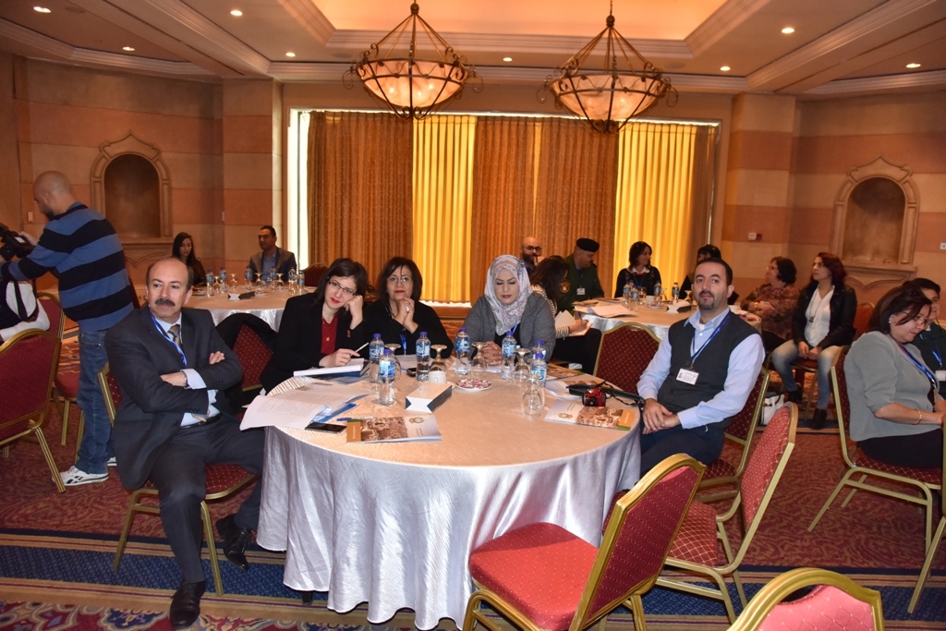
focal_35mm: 24
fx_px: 631
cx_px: 473
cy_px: 316
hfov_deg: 73.7
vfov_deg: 53.1
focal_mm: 24
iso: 2500
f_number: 6.3
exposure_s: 1/80
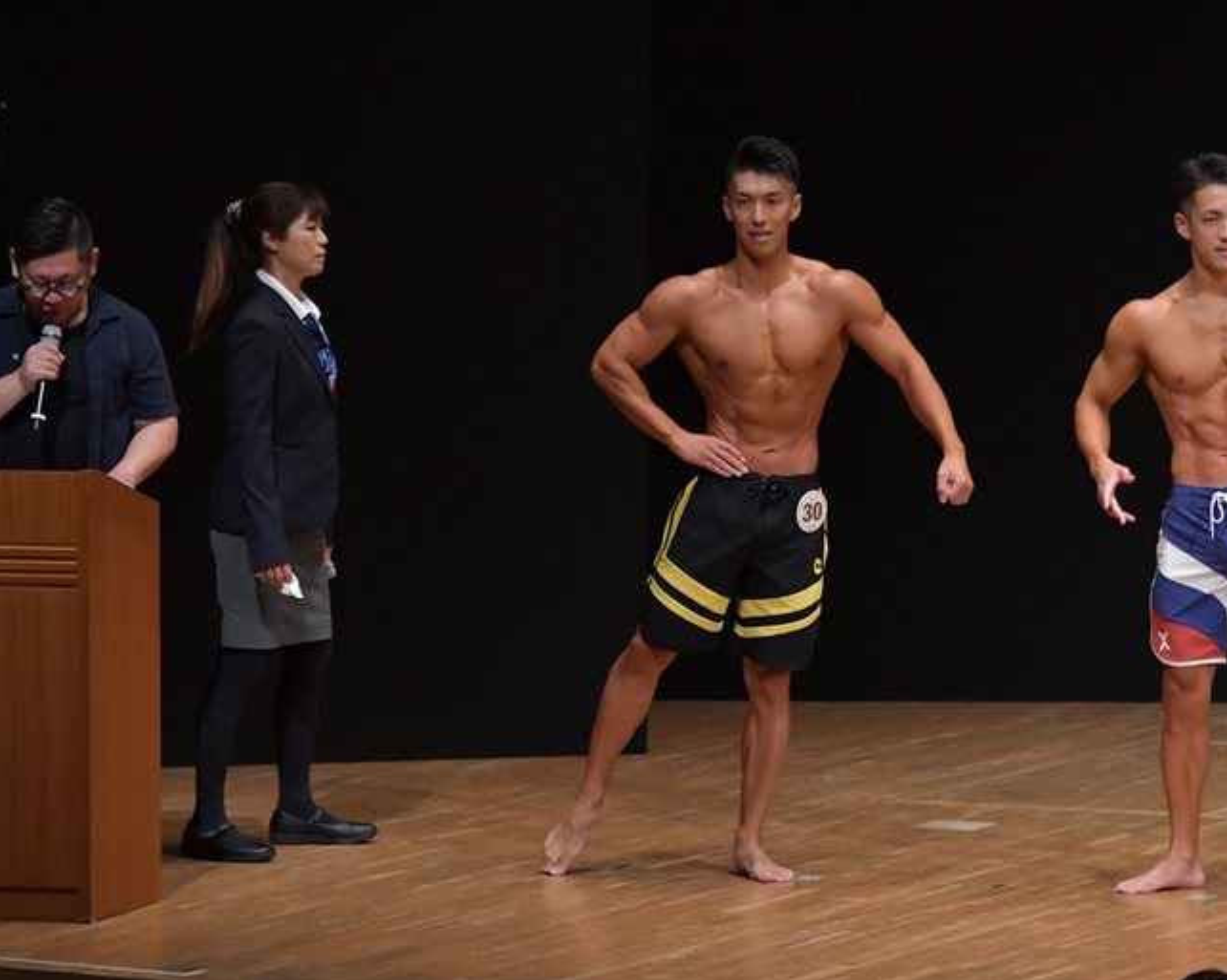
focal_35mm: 289
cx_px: 521
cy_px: 491
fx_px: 10490
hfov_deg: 6.7
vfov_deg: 5.4
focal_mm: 170
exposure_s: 1/400
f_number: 5.6
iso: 6400
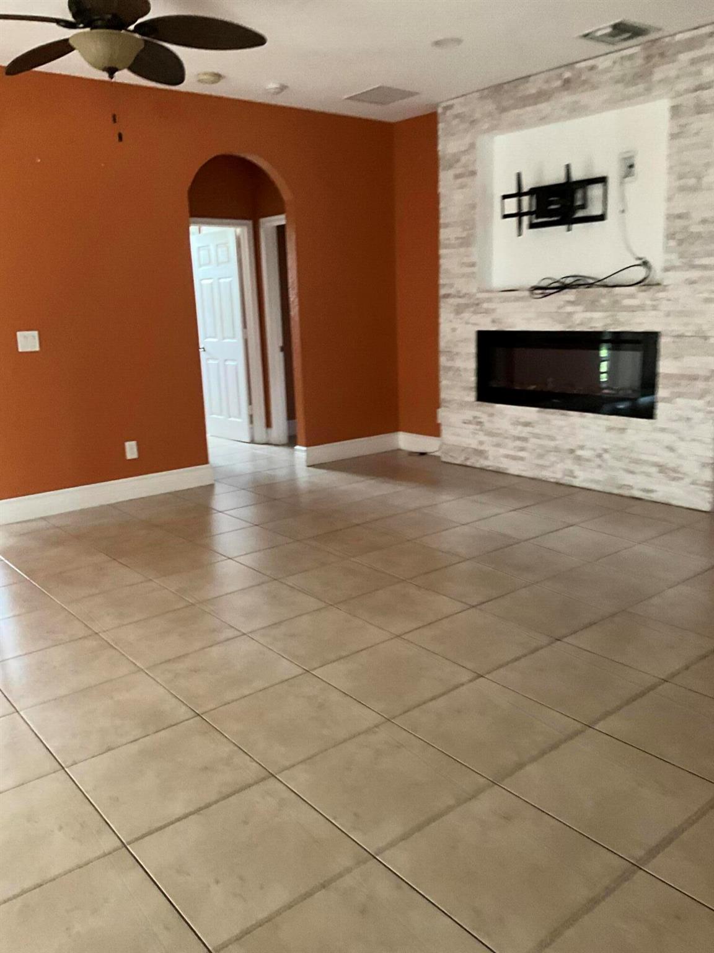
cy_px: 476
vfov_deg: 61.7
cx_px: 357
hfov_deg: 48.2
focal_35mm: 29
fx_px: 798
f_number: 1.8
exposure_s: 1/49
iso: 320
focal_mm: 3
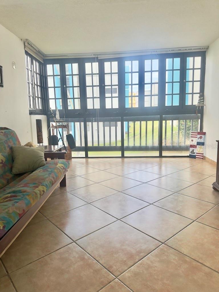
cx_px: 110
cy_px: 146
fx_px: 202
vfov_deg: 71.6
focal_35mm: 24
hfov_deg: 56.8
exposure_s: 1/120
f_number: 1.78
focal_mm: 6.76
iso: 64
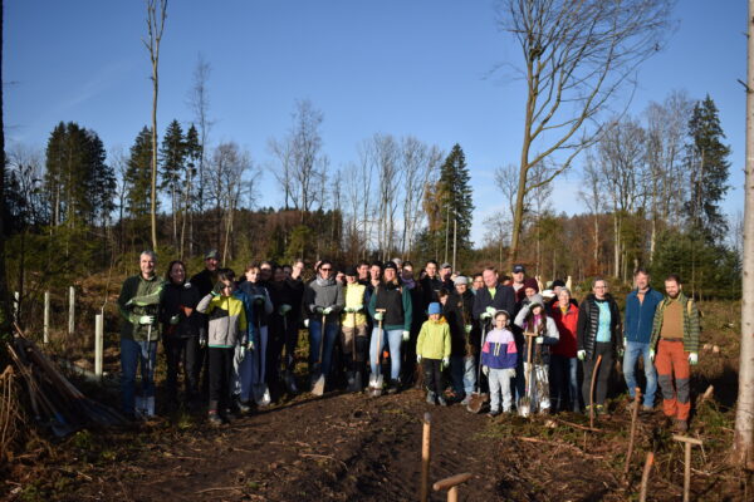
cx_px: 377
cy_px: 251
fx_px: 817
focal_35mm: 39
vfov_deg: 34.2
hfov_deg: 49.6
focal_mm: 26
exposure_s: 1/4000
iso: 400
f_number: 4.5
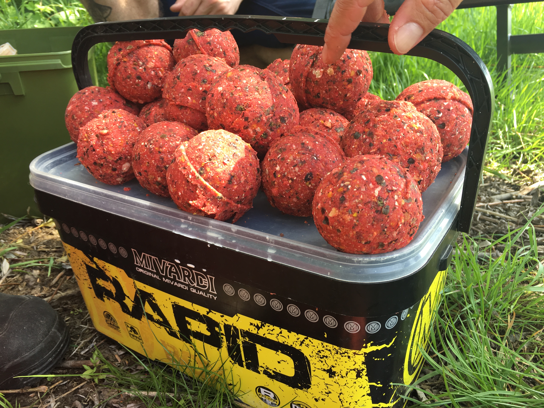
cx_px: 272
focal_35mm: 29
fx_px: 456
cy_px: 204
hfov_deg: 61.7
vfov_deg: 48.2
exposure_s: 1/100
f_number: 2.2
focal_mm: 4.15
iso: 32
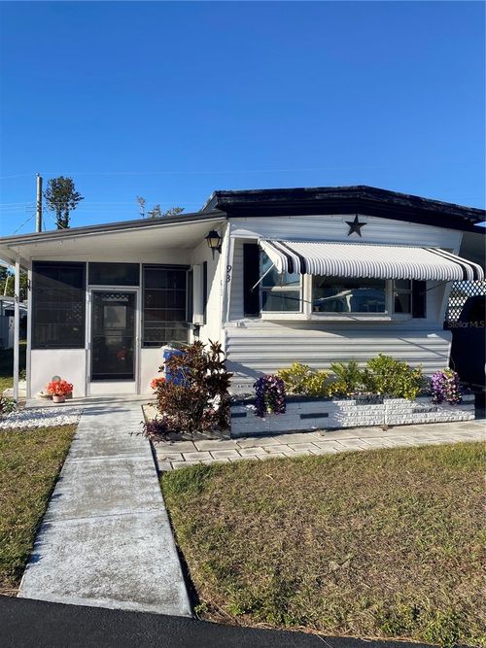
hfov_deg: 53.0
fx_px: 487
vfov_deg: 67.3
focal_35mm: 26
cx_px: 243
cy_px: 324
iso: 32
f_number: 1.8
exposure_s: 1/2315
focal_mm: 4.25
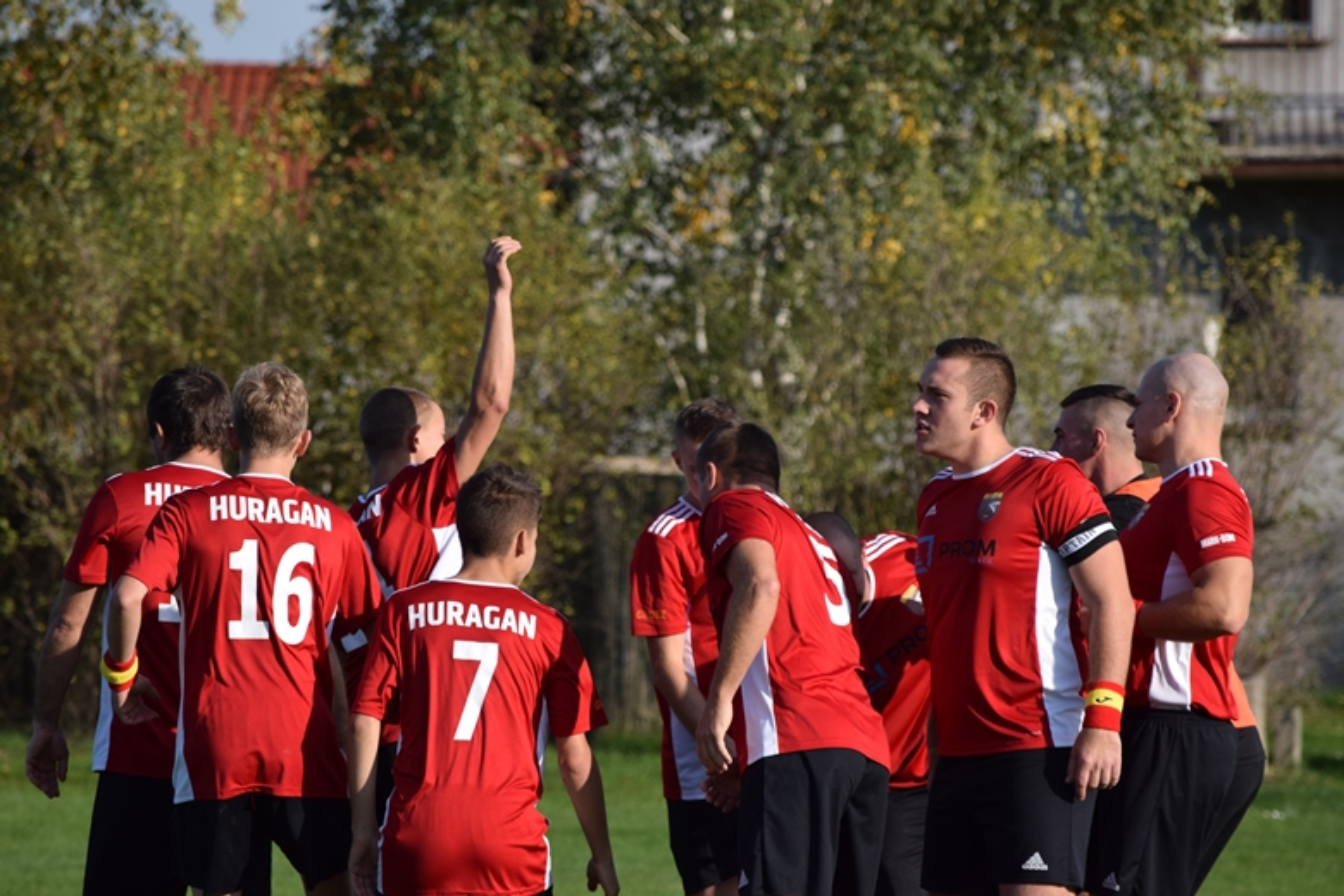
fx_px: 11199
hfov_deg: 6.9
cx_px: 672
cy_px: 448
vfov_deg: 4.6
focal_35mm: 300
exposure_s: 1/1600
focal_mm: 200
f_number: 6.3
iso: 400
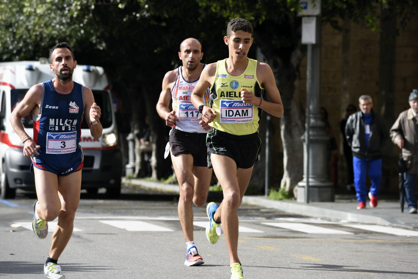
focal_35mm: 200
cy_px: 140
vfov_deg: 6.9
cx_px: 209
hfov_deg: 10.3
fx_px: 2323
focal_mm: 200
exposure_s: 1/400
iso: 280
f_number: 8
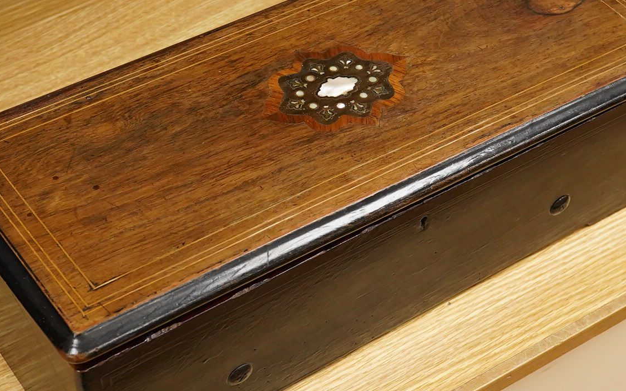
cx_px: 330
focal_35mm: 80
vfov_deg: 16.3
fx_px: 1365
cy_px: 186
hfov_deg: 25.8
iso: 2500
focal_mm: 30
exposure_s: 1/200
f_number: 7.1
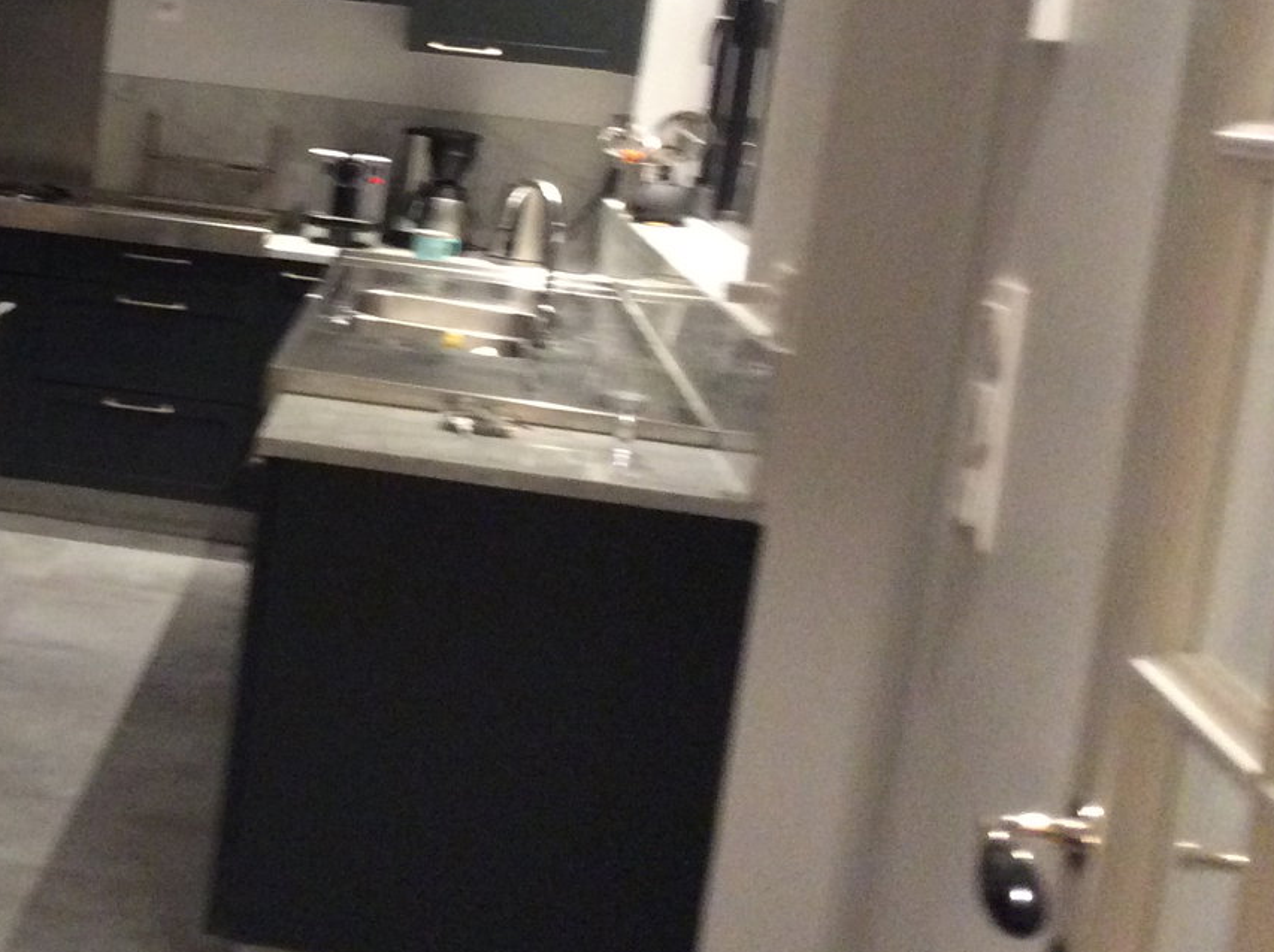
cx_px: 90
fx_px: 2205
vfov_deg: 24.1
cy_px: 241
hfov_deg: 30.6
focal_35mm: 60
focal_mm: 3.3
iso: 320
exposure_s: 1/25
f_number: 2.4
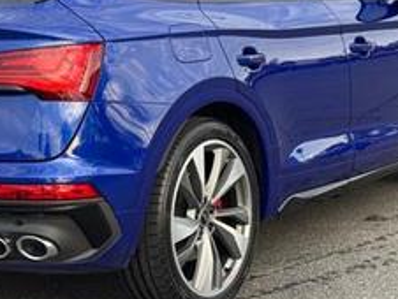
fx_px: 1232
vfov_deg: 13.8
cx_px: 122
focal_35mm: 107
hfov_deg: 18.3
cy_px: 88
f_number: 1.78
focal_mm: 6.76
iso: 64
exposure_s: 1/298
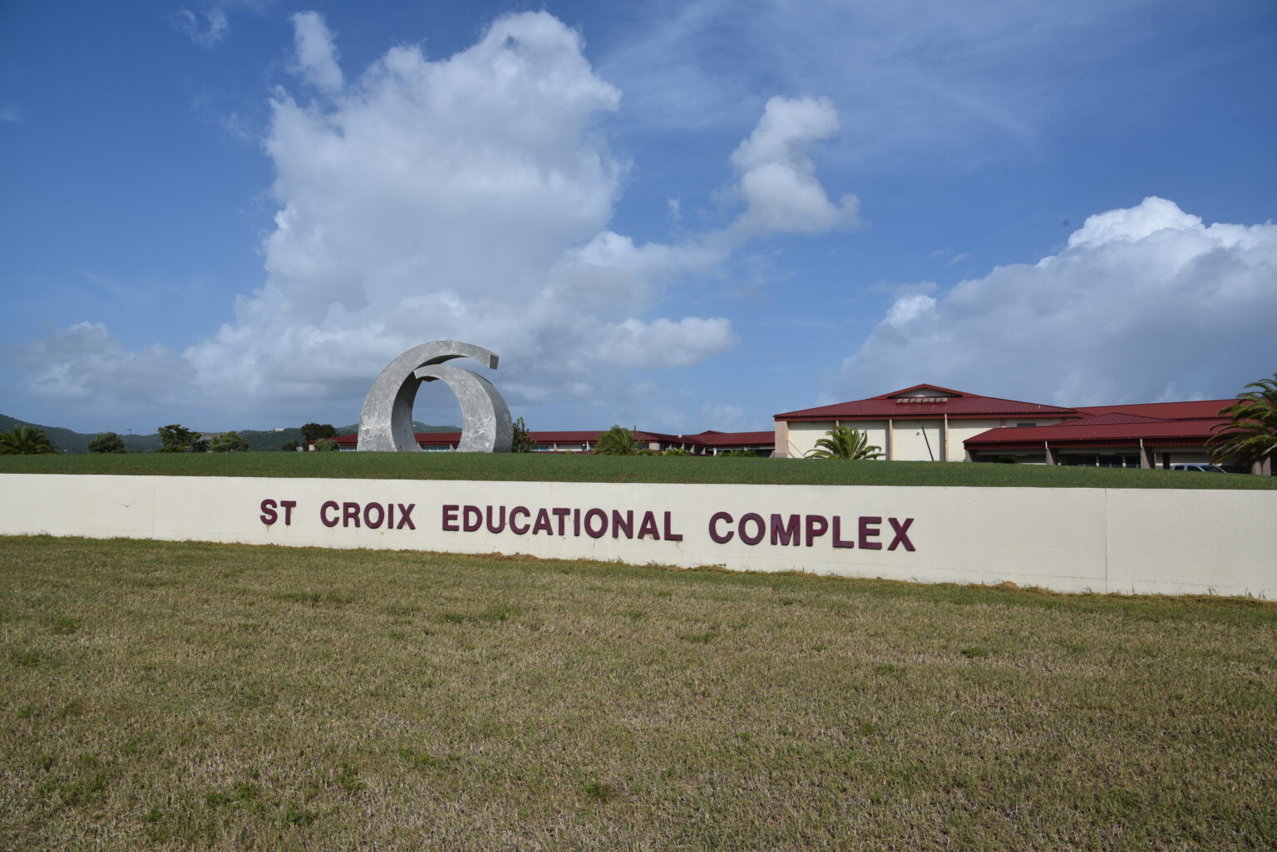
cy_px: 426
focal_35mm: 24
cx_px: 638
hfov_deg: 73.7
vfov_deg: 53.2
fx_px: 852
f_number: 11
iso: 200
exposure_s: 1/500
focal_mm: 24
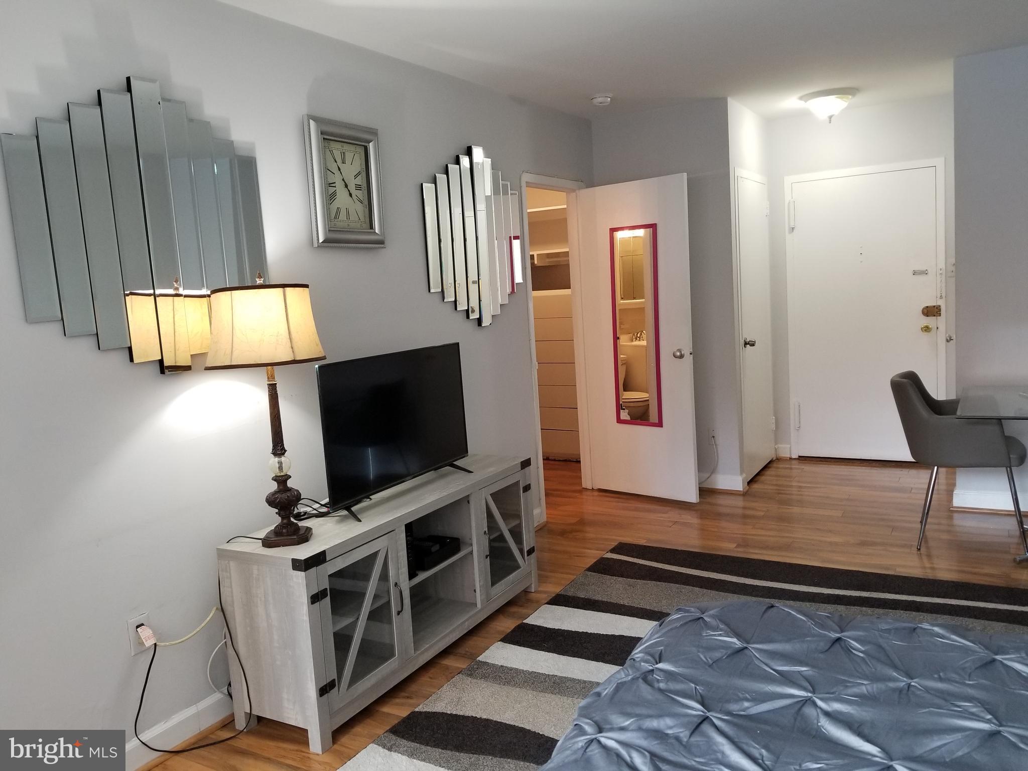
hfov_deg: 67.3
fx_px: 772
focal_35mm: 26
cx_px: 514
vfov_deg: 53.1
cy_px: 386
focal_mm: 4.25
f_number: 1.7
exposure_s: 1/40
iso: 160
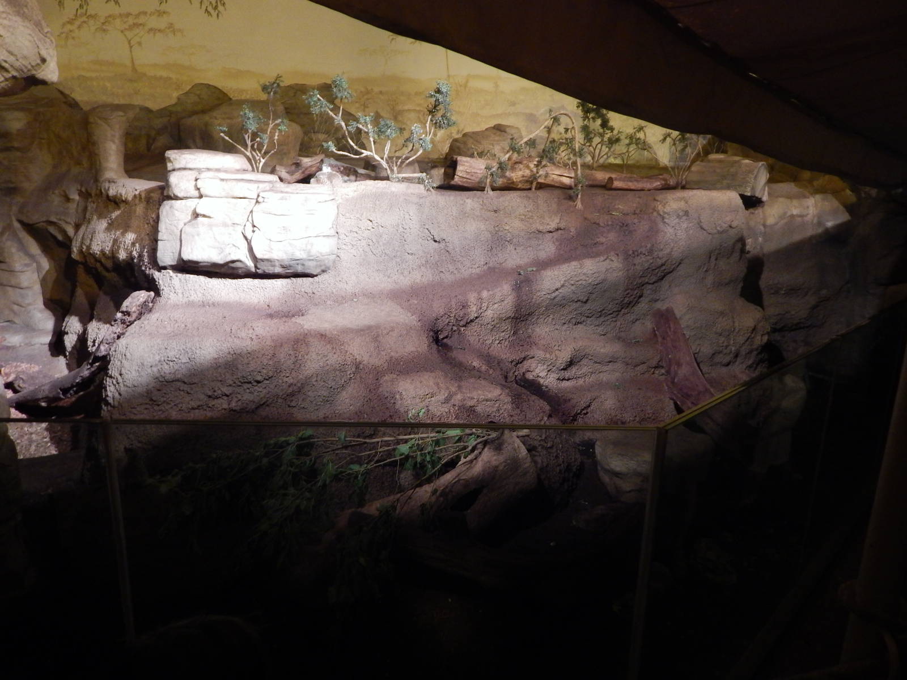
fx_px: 576
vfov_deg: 61.1
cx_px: 454
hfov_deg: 76.4
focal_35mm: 22
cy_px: 340
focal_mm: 4
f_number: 3
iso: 400
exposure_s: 1/20
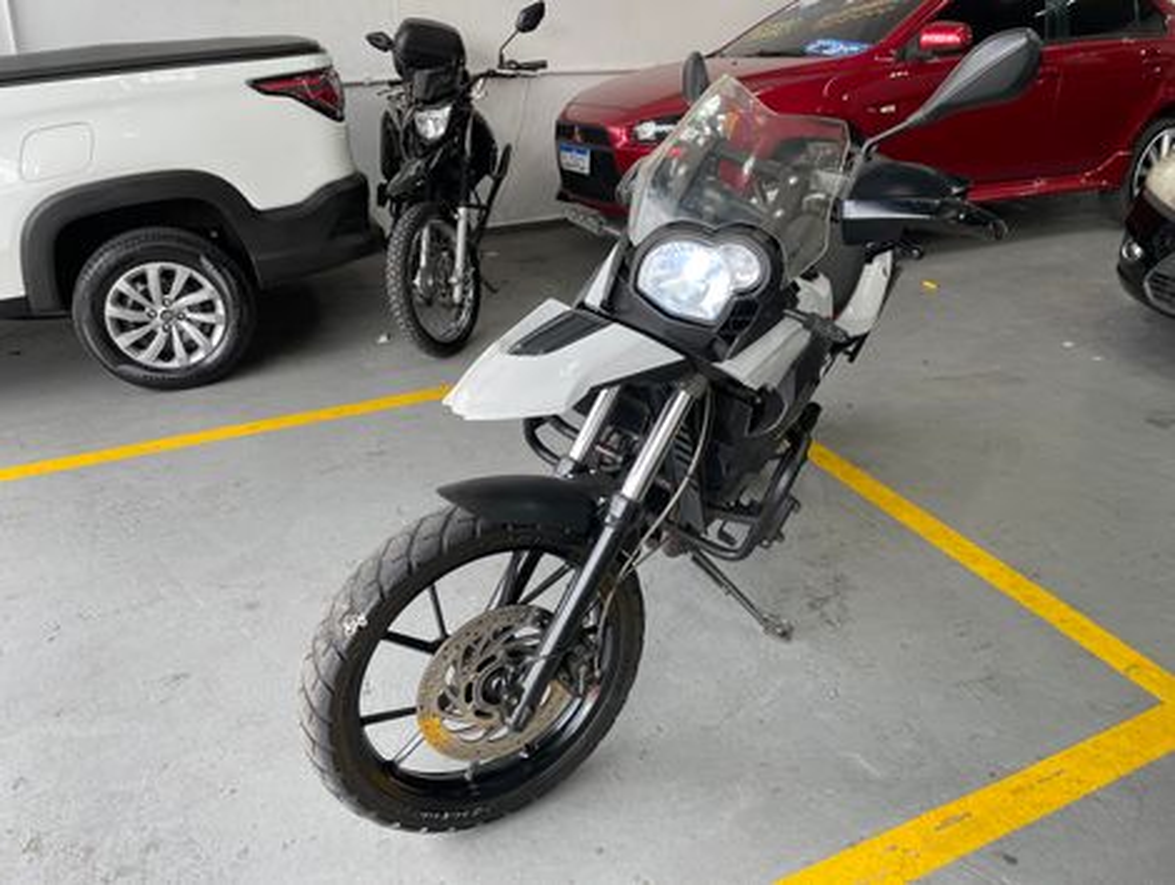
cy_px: 442
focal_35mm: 26
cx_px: 588
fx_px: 884
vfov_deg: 53.2
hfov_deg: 67.2
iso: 32
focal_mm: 4.2
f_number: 1.6
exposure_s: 1/133
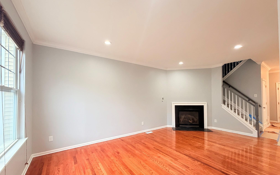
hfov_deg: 101.5
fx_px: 114
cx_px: 139
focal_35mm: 15
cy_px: 95
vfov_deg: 74.6
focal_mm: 2.22
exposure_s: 1/120
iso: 320
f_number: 2.2
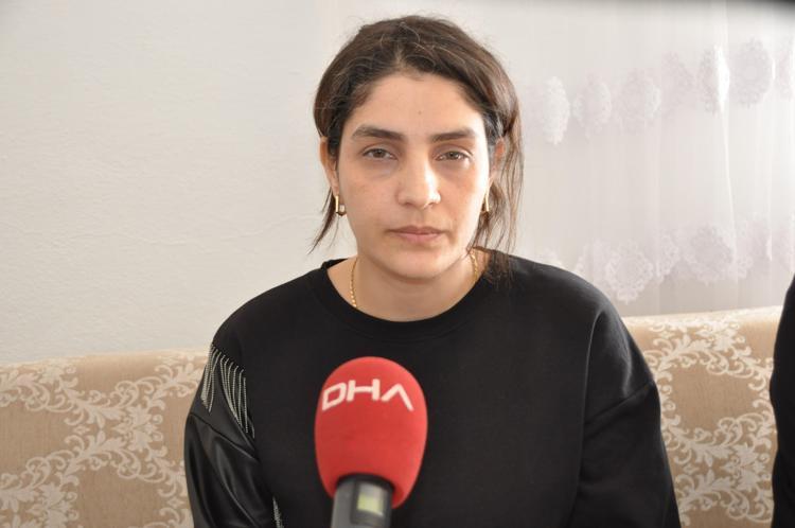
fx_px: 1191
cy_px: 264
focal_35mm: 54
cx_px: 398
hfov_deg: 36.9
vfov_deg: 25.0
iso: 800
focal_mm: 36
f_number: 4.2
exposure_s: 1/60
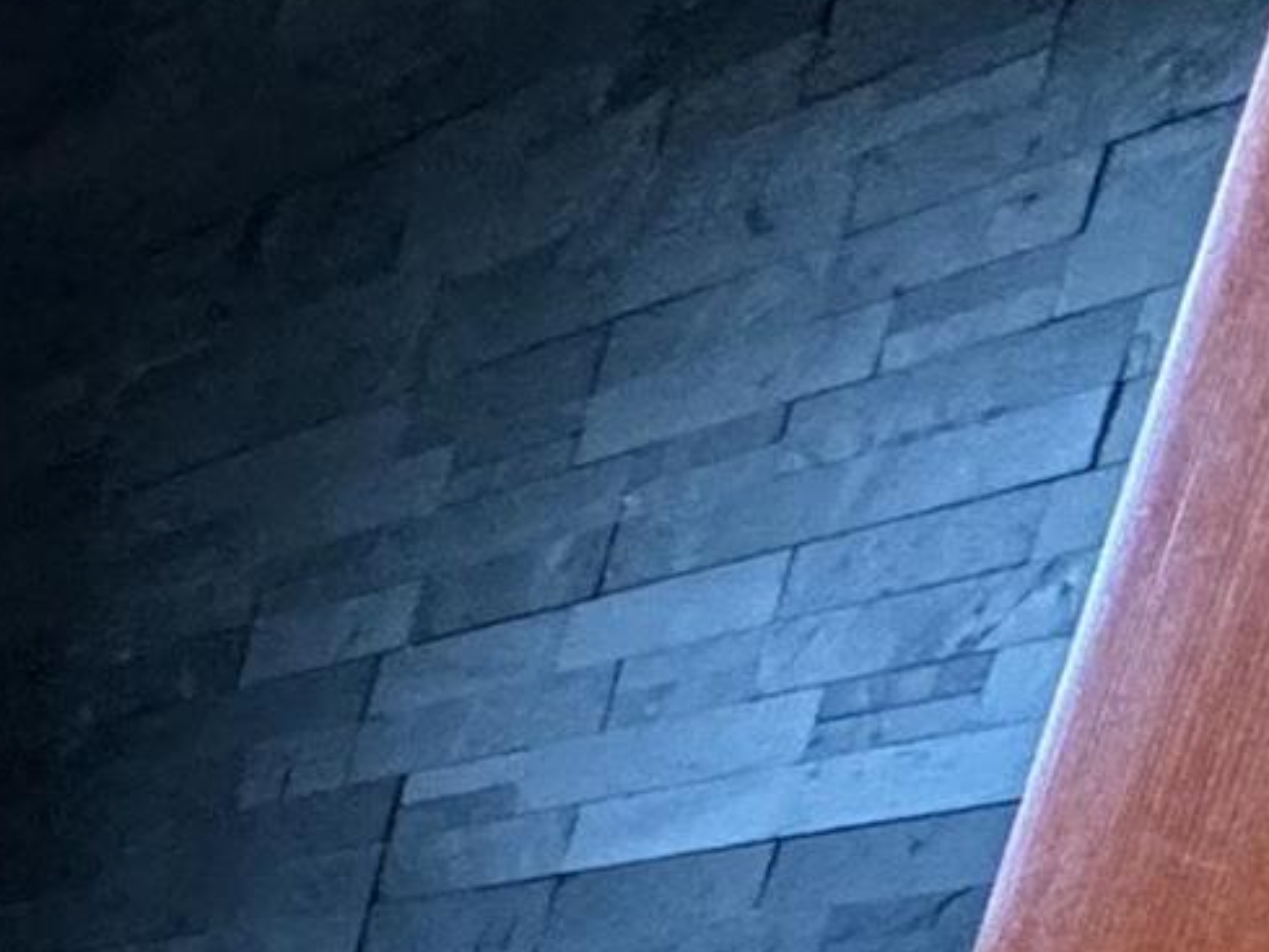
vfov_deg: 11.9
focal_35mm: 88
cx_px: -2237
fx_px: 3227
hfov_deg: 12.6
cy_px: 2578
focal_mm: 2.22
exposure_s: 1/120
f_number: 2.2
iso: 200
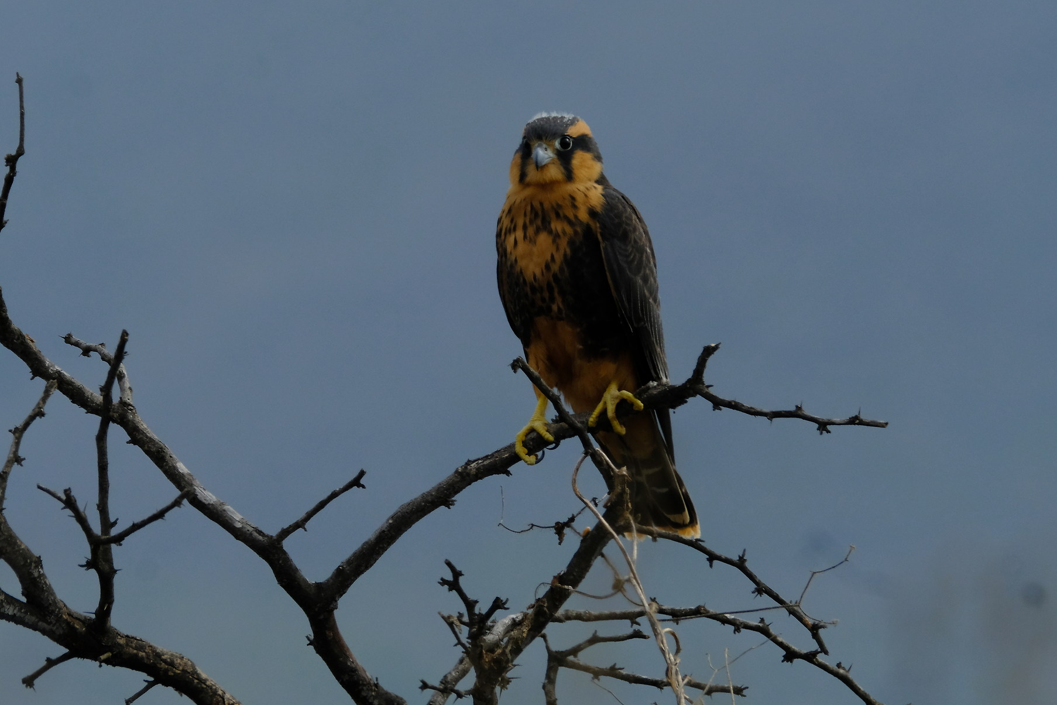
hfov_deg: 2.2
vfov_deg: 1.5
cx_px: 458
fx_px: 27421
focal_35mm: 934
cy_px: 275
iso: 1000
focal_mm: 468.9
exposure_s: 1/1000
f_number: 10
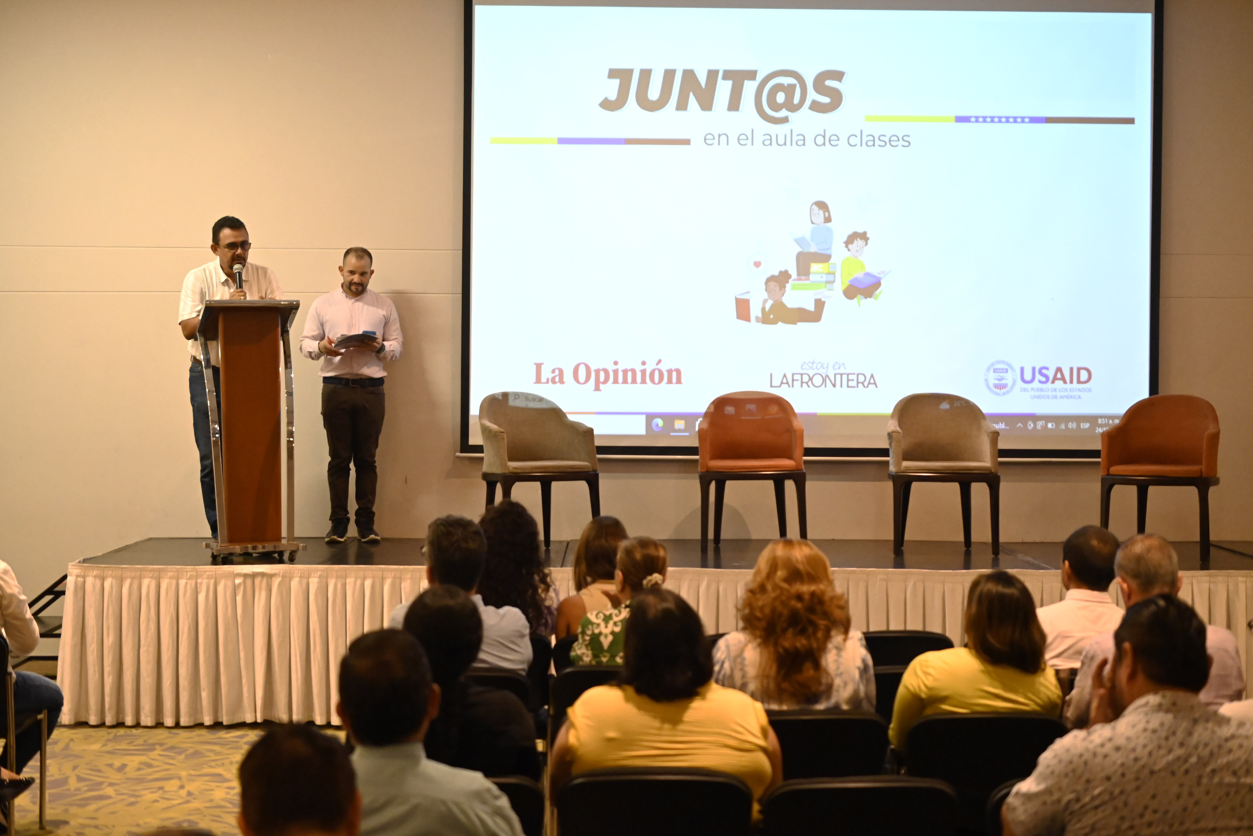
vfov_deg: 22.6
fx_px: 2088
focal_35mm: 60
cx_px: 626
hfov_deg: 33.4
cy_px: 418
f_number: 2.8
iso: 5000
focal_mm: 40
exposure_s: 1/160
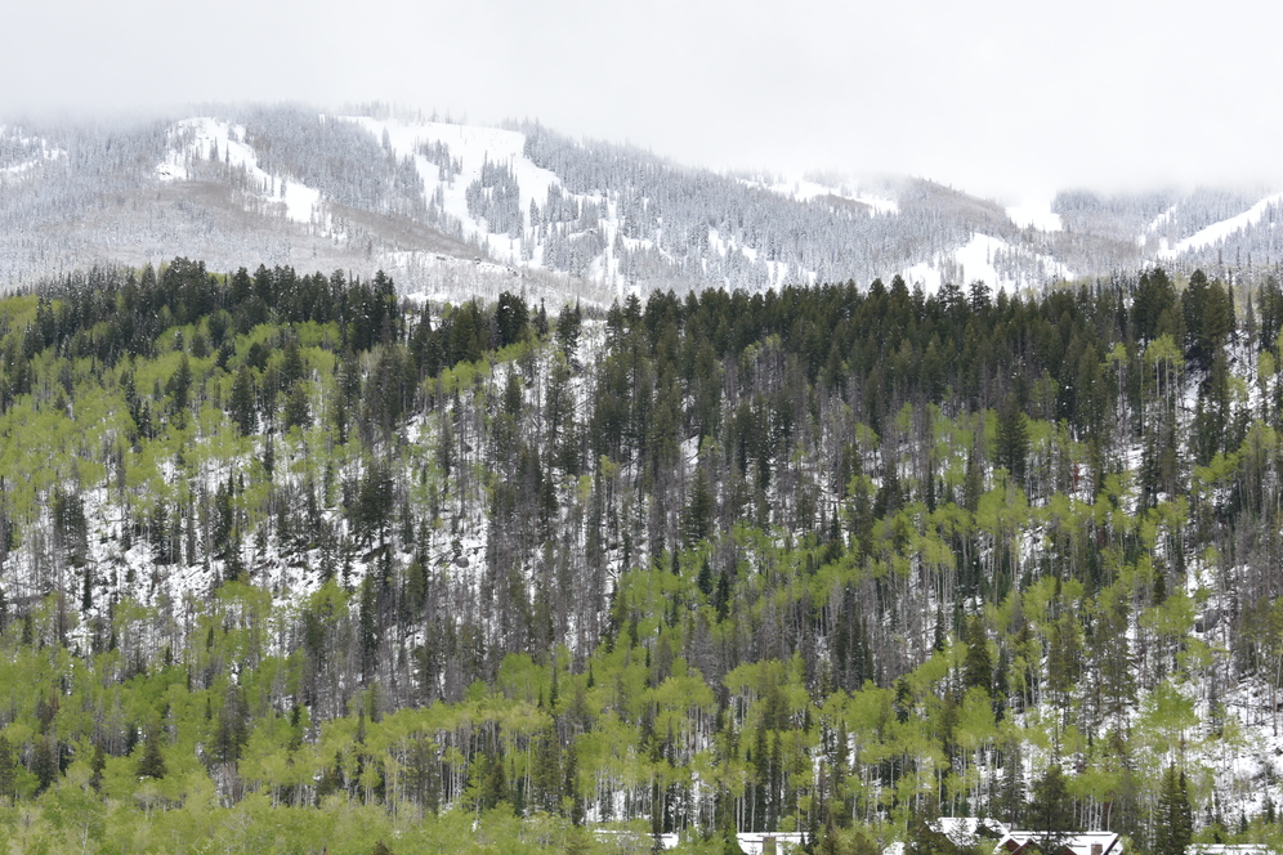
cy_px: 478
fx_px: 3207
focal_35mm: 90
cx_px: 526
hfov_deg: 22.6
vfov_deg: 15.2
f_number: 8
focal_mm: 70
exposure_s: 1/250
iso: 100
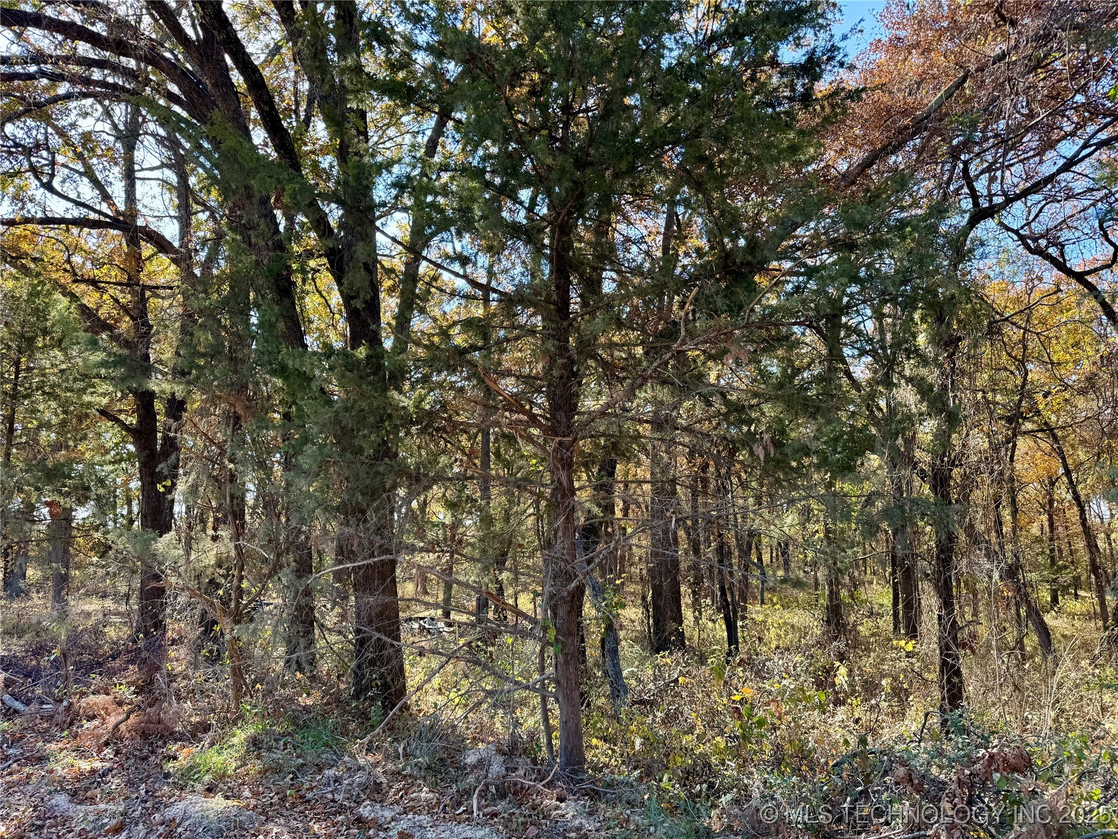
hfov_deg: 71.6
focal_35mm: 24
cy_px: 420
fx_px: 775
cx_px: 559
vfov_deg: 56.8
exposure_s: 1/407
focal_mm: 6.76
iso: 80
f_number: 1.78
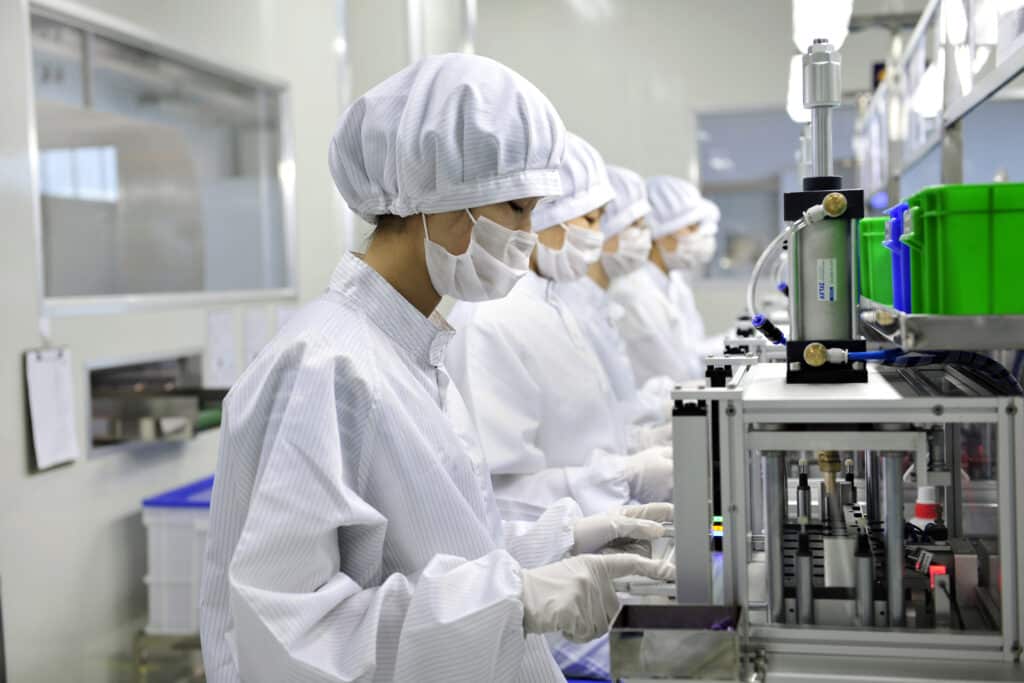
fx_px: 1422
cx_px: 512
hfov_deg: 39.6
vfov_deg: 27.0
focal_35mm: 50
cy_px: 342
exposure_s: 1/13
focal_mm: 50
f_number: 3.5
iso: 100
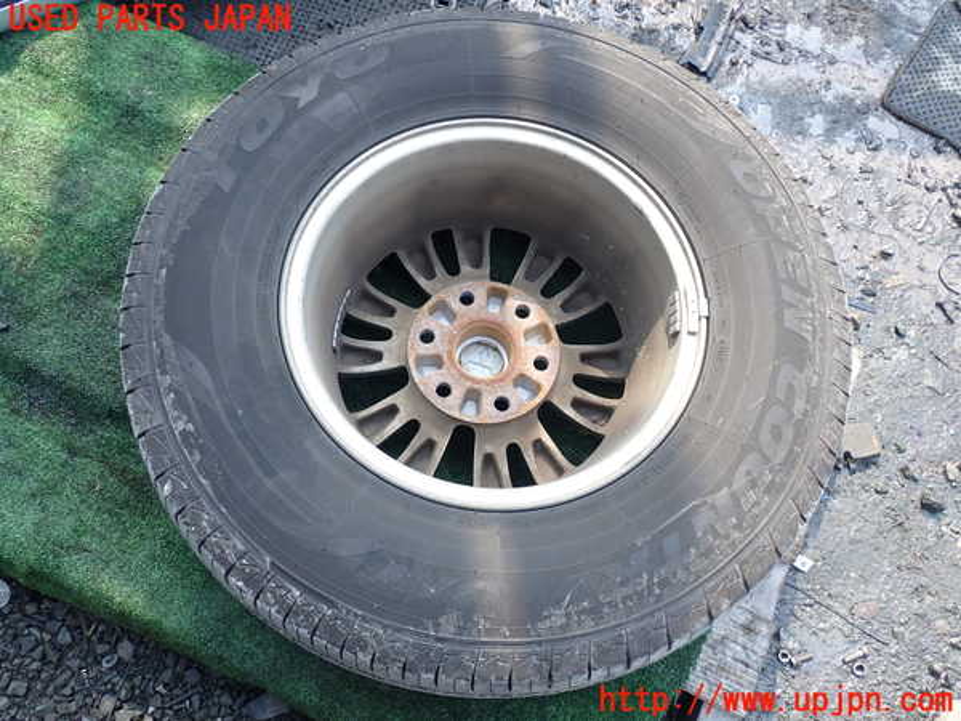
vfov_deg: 46.8
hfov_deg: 60.0
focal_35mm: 30
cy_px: 360
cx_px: 480
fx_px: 833
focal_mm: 5.4
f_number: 3.2
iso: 100
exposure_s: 1/100
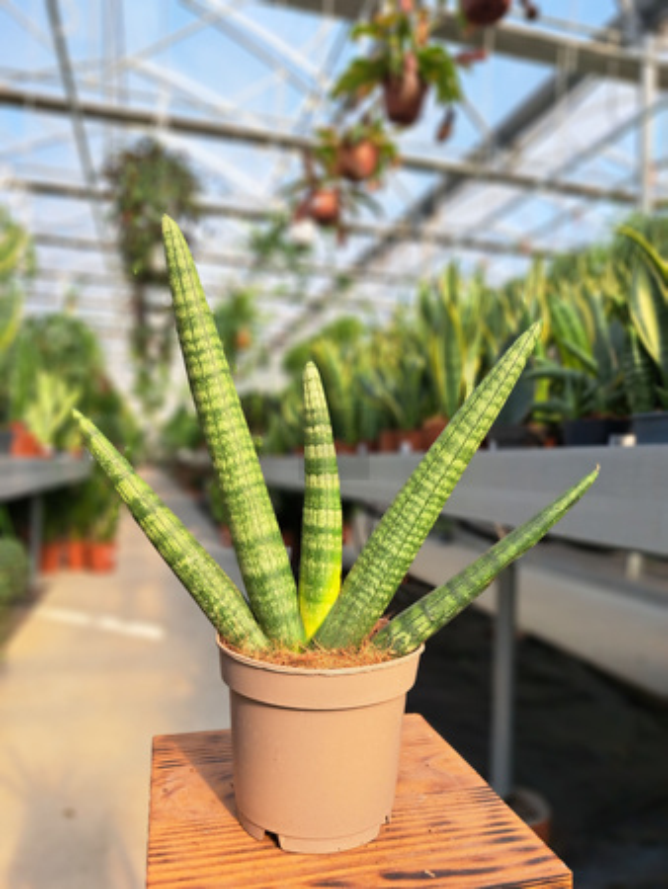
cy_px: 444
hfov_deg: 56.9
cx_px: 334
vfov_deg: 71.6
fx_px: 617
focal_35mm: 24
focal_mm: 5.23
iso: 50
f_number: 1.8
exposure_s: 1/448
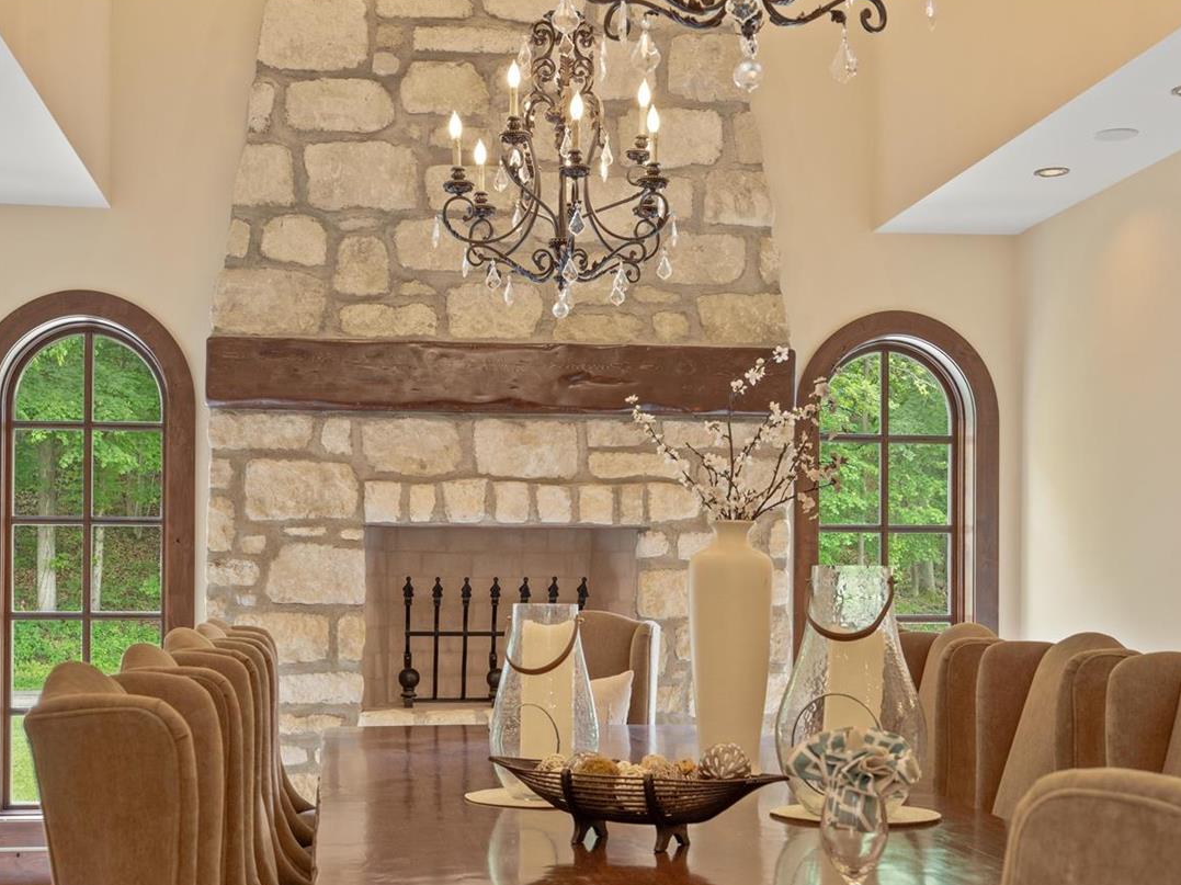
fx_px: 1705
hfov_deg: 38.2
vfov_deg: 28.9
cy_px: 574
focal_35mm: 50
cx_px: 559
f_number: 8
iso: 400
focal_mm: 35
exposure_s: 1/6
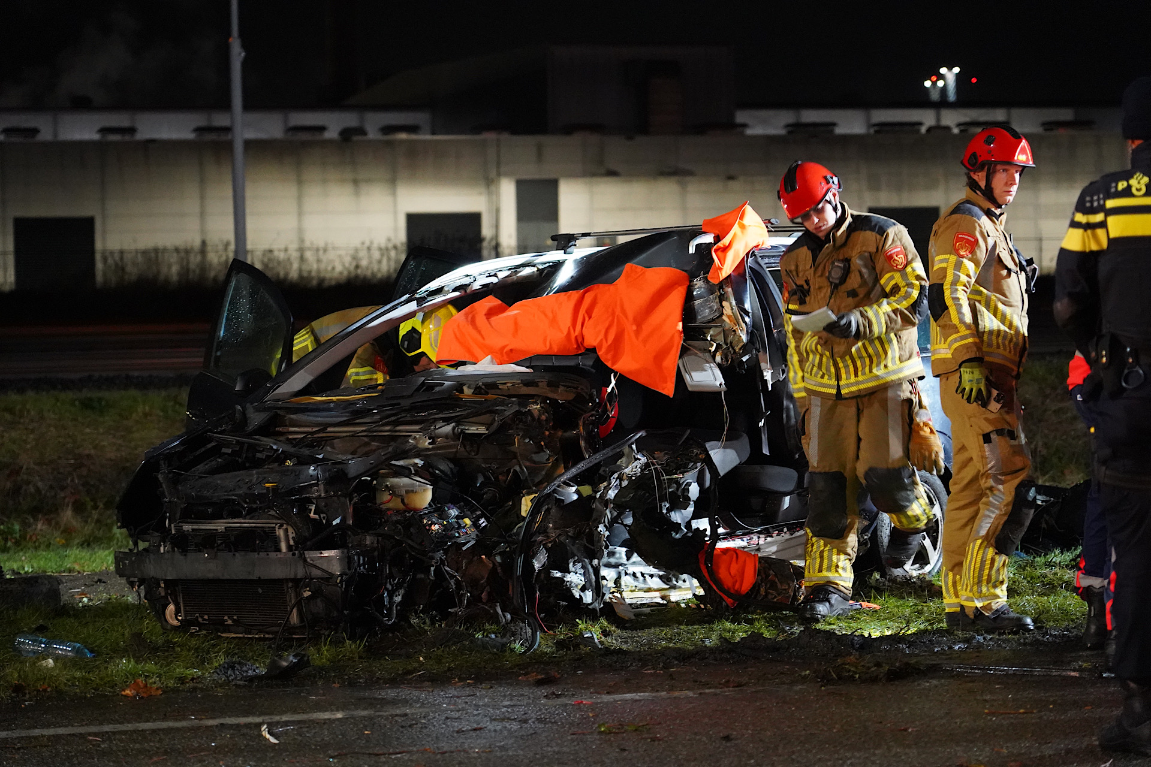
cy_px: 384
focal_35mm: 100
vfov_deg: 13.7
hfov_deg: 20.4
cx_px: 576
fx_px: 3197
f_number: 4
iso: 12800
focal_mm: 100
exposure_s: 1/50
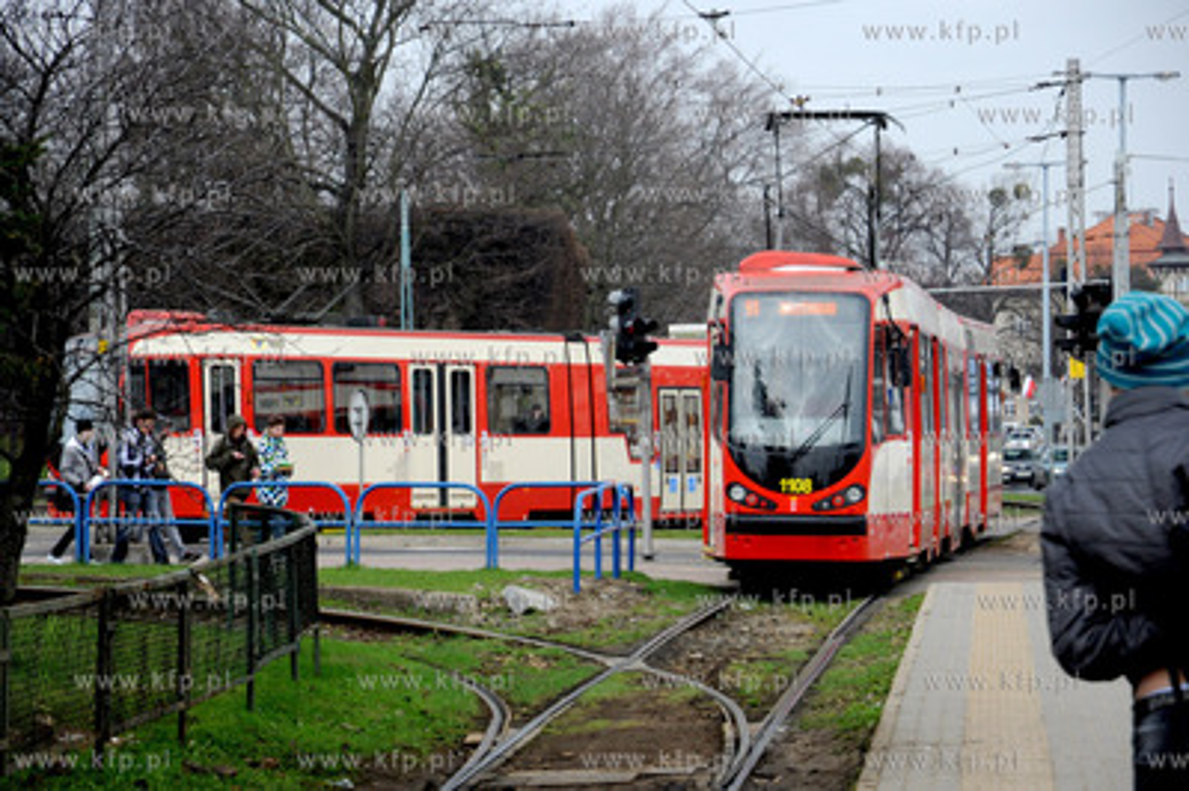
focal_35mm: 128
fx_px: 4207
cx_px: 594
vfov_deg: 10.7
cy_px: 396
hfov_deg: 16.1
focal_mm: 85
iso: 400
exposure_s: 1/400
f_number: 5.6
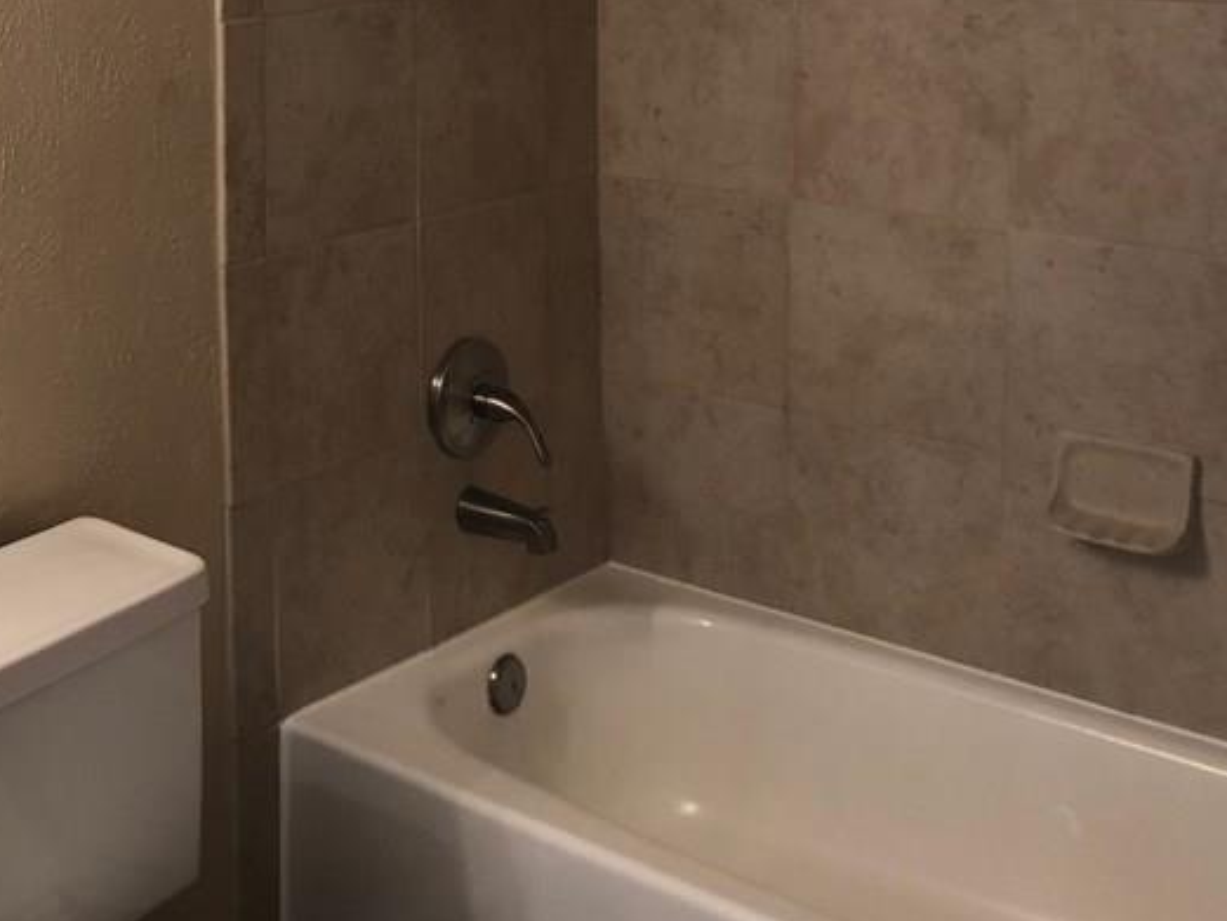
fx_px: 1950
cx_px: 134
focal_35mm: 55
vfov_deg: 25.8
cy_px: 104
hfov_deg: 33.2
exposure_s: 1/20
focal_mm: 3.99
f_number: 1.8
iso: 40
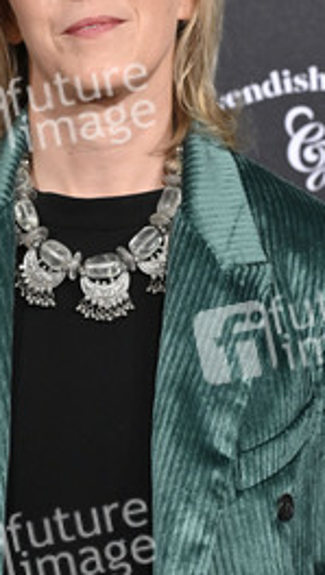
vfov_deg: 19.2
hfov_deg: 10.9
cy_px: 224
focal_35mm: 111
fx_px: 1696
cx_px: 107
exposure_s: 1/200
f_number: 4
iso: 1000
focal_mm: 70
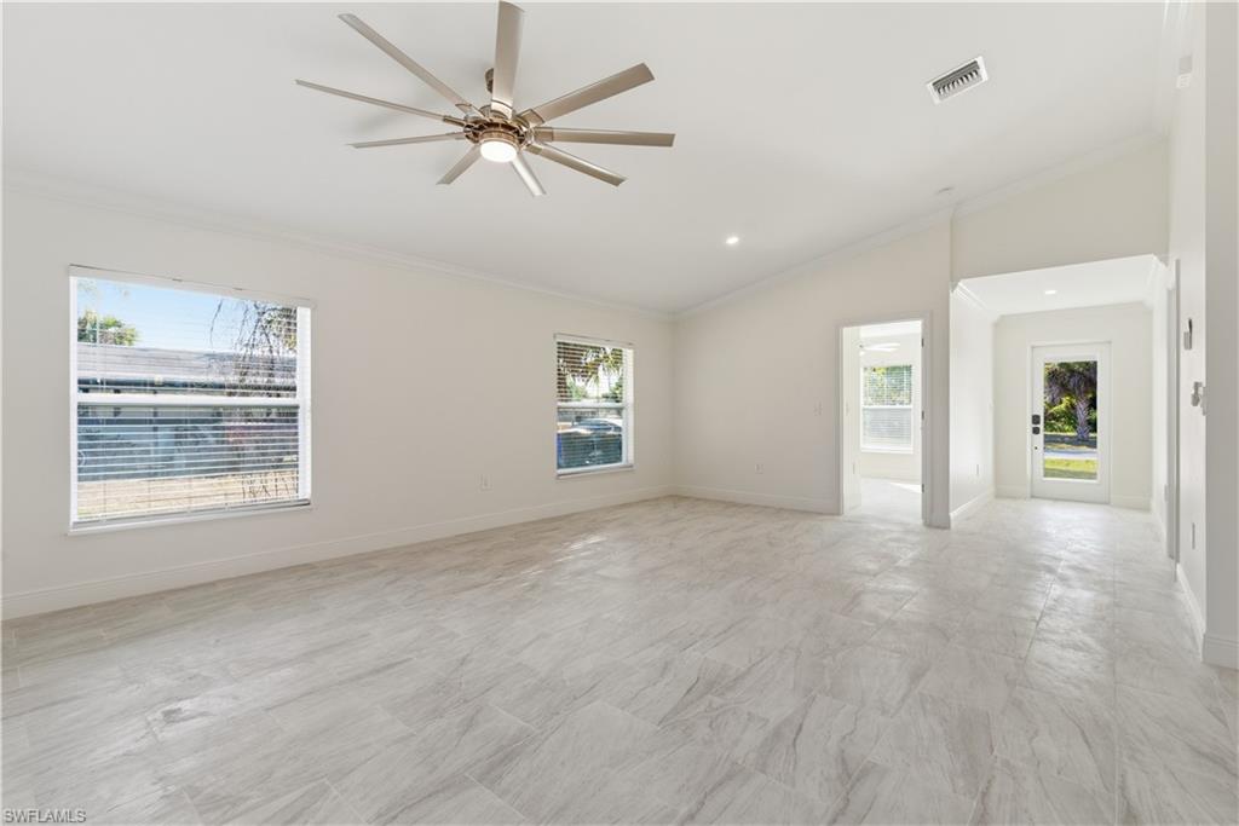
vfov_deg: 73.8
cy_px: 413
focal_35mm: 16
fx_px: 551
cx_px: 620
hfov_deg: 96.7
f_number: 8
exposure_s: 1/100
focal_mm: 16
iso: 200
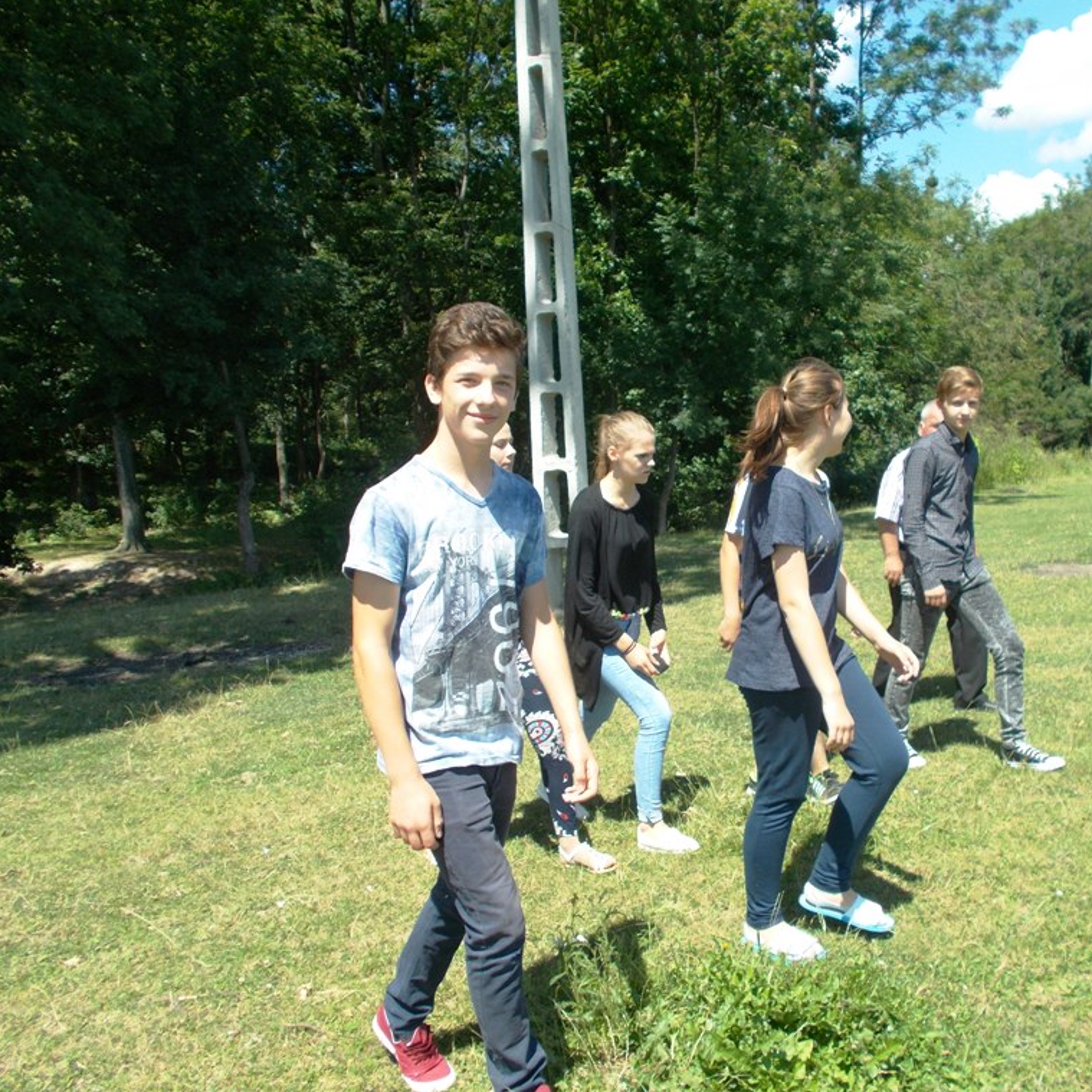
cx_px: 688
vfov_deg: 52.5
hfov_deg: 51.9
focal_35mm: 31
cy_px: 541
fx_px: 1106
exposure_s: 1/500
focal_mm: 4.6
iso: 80
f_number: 3.2
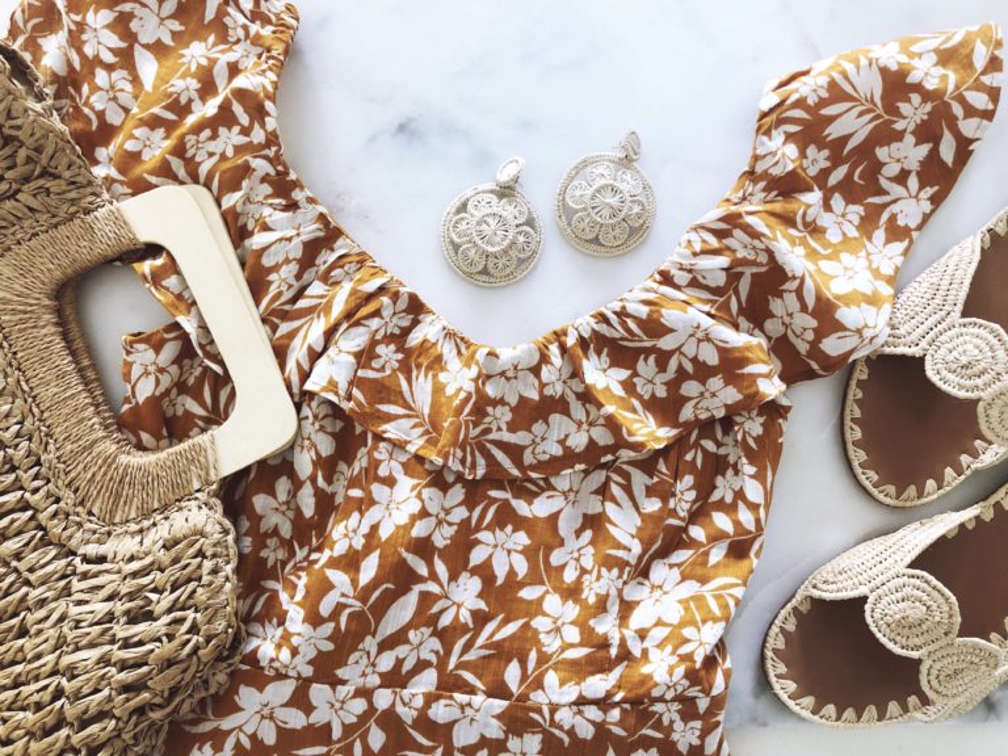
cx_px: 504
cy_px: 378
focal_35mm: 28
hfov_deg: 63.4
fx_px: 815
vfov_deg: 49.7
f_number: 1.8
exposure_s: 1/15
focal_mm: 4
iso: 40
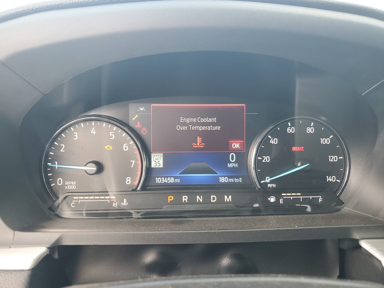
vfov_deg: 53.1
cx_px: 192
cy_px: 144
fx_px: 288
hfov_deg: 67.3
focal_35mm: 26
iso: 94
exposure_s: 1/120
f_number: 1.5
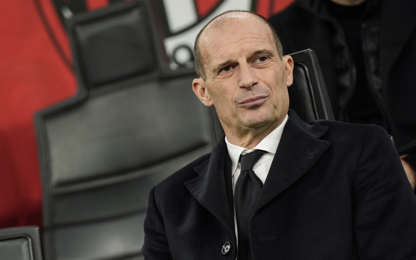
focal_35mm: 205
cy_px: 136
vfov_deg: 6.4
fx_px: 2324
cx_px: 207
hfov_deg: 10.2
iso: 2000
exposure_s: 1/800
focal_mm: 200
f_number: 3.5
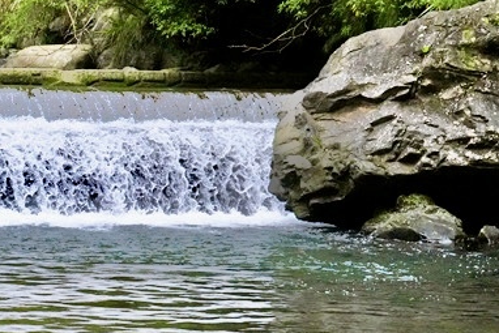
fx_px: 2080
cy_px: 224
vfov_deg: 9.1
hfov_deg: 13.2
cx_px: -157
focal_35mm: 150
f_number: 8
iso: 6400
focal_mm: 56
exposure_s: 1/2000
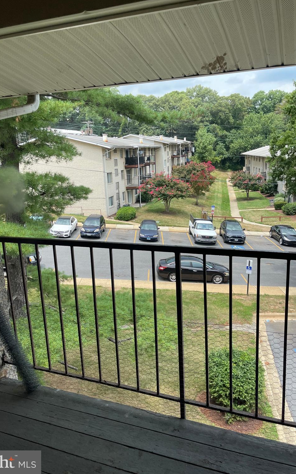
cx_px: 144
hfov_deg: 46.0
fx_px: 349
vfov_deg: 68.4
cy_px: 235
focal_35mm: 27
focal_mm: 5.1
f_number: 1.6
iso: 32
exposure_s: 1/1212
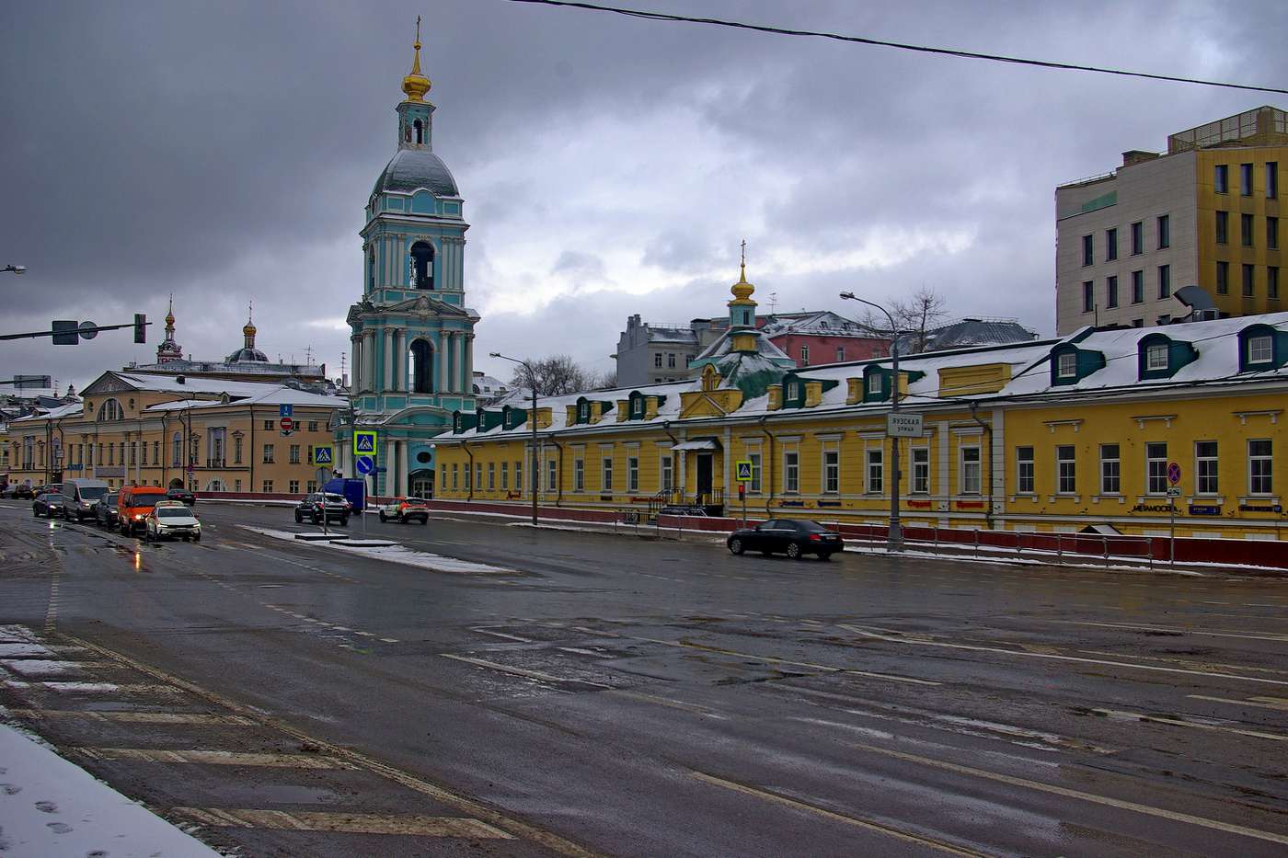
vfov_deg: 36.9
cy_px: 429
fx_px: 1288
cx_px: 644
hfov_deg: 53.1
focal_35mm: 36
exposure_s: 1/125
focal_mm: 24
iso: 100
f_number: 8
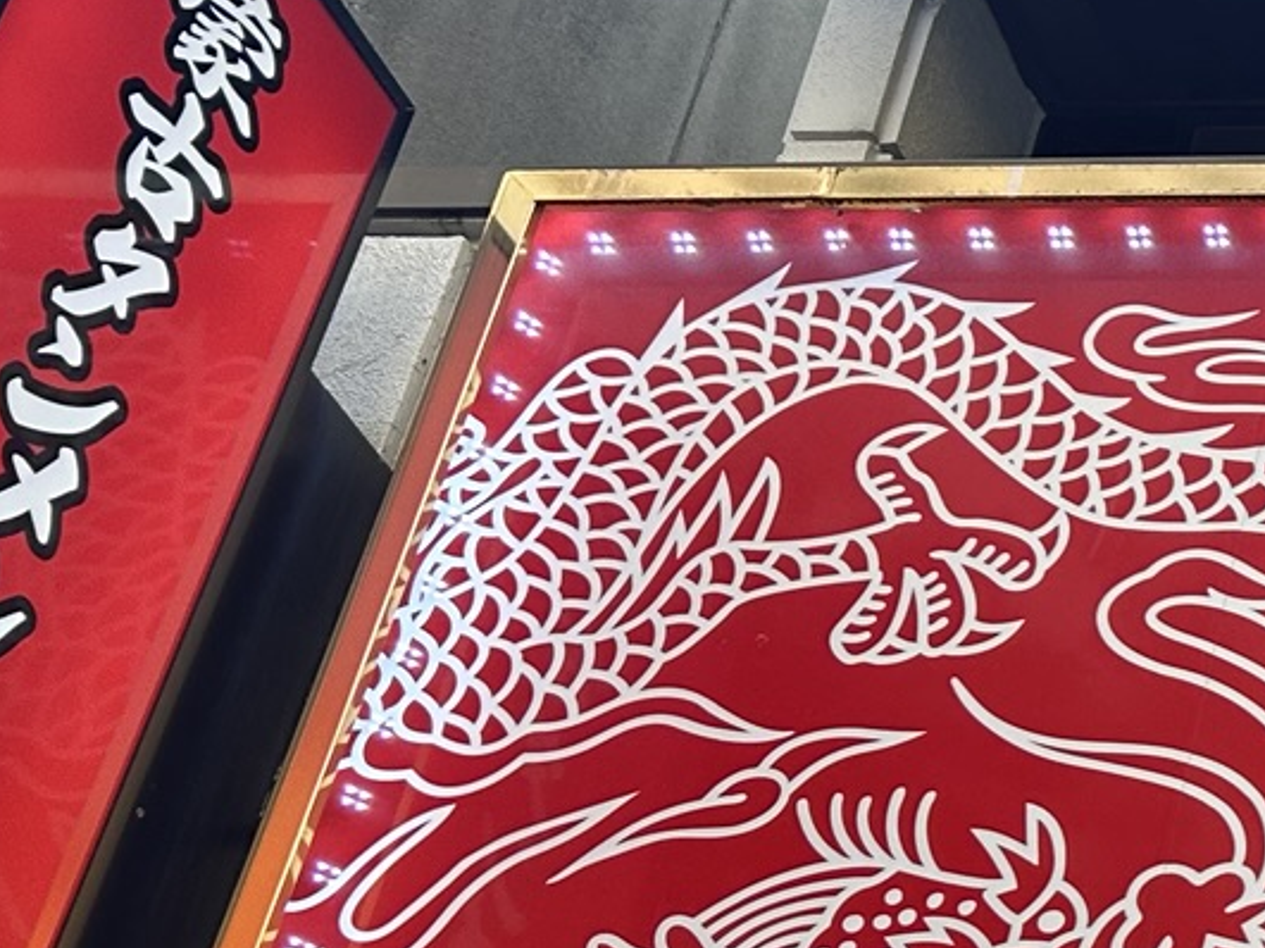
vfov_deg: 14.8
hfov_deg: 16.7
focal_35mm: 98
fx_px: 3580
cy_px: 950
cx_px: 2261
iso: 32
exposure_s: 1/141
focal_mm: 5.7
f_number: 1.5
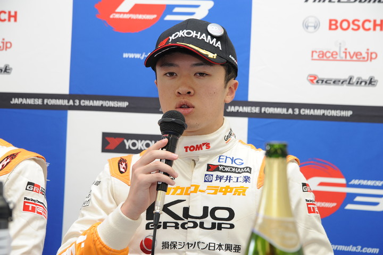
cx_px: 192
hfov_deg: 27.0
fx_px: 798
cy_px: 128
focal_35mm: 75
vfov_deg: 18.2
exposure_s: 1/60
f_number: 5.6
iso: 400
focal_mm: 75
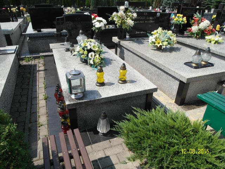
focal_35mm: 24
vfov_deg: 56.8
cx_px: 112
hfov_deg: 71.6
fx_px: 156
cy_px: 84
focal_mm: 5.2
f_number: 4.4
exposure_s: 1/500
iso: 80
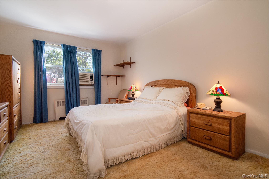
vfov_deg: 72.0
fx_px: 123
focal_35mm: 16
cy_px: 90
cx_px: 134
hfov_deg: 95.0
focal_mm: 11
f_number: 8
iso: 800
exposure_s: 1/50
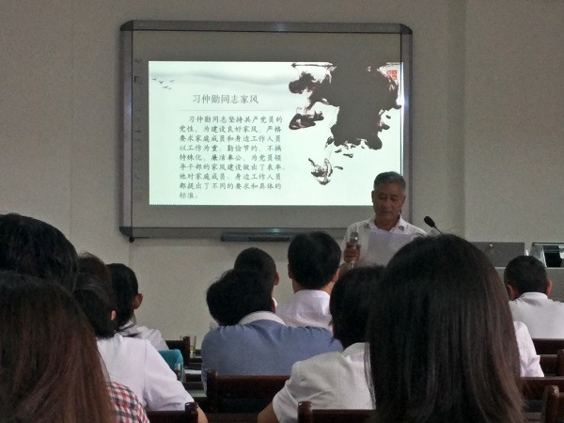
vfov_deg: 61.1
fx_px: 358
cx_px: 282
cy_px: 212
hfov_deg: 76.4
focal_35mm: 22
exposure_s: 1/50
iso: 135
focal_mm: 3.79
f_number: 1.7
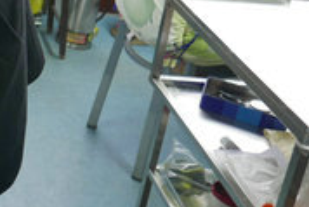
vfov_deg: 15.9
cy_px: -69
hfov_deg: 20.4
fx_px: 696
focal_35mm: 81
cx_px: -187
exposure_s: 1/100
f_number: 1.7
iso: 200
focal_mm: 10.9
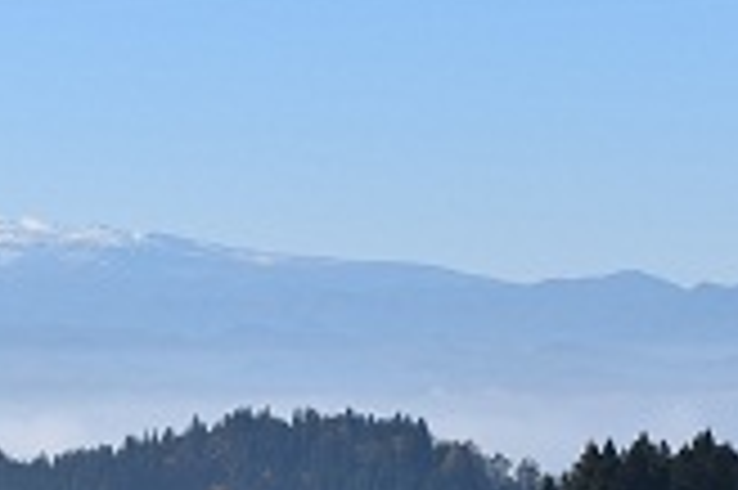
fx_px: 4636
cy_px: 643
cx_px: -9
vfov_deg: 6.0
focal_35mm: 226
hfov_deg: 9.0
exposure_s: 1/400
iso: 200
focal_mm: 55
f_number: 10
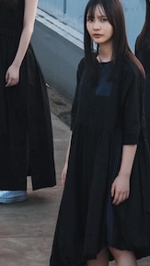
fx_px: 1609
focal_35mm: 228
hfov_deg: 5.3
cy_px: 80
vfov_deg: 9.4
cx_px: 46
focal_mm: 42
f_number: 8
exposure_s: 1/400
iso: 800
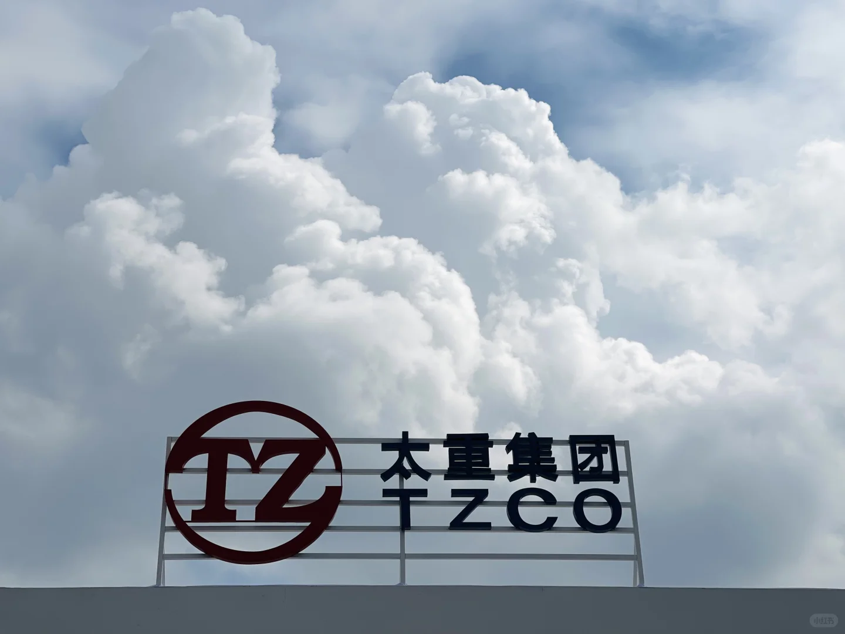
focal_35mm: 64
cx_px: 422
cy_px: 317
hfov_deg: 30.3
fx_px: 1562
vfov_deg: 22.9
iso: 32
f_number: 2.2
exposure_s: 1/7937
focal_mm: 7.5
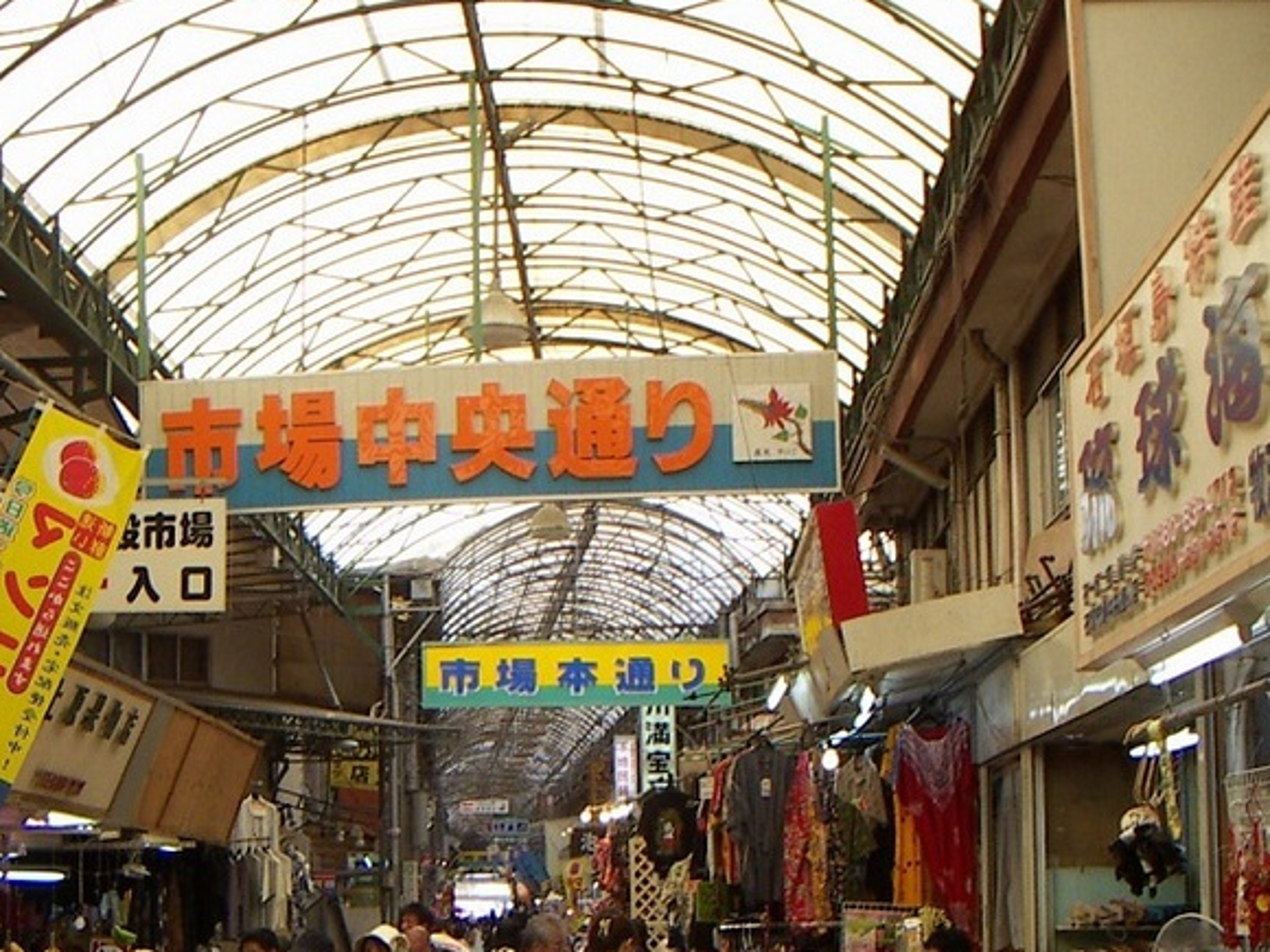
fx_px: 2165
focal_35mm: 59
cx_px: 480
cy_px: 750
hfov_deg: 32.6
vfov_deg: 24.5
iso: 50
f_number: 2.8
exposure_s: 1/80
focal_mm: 4.7
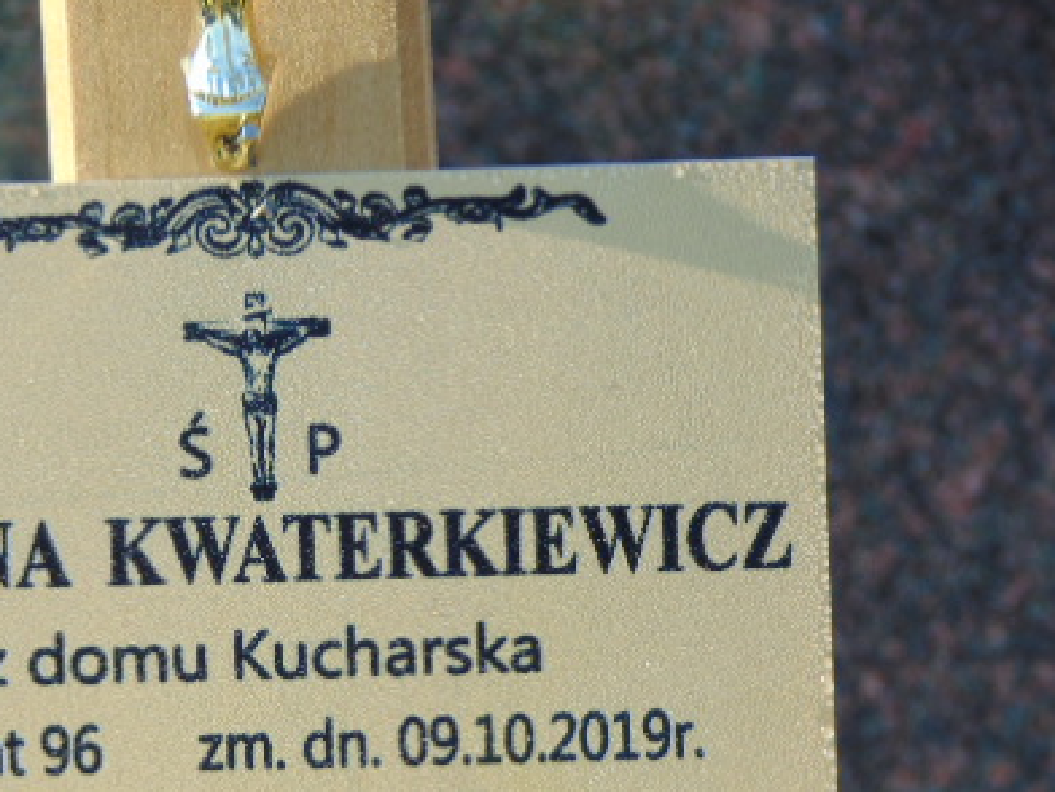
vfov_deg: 3.0
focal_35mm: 501
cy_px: 622
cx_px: 283
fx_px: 15269
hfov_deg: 4.0
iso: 80
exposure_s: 1/200
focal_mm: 55.1
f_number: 4.2
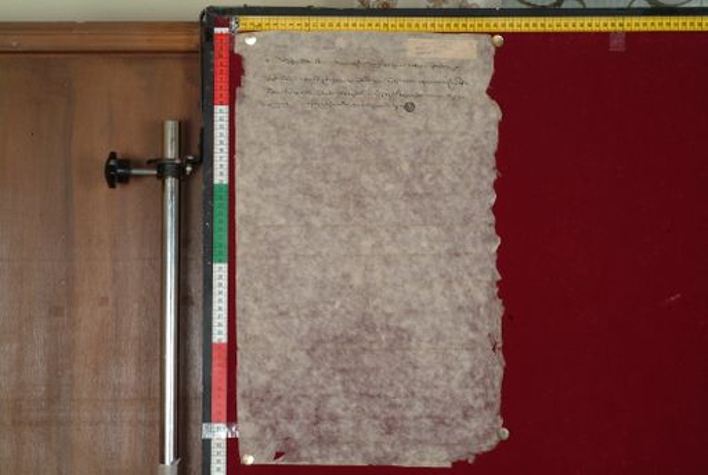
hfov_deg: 23.0
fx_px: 1743
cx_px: 354
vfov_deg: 15.5
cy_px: 238
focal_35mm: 88
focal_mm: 59
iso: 160
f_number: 13
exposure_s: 1/20
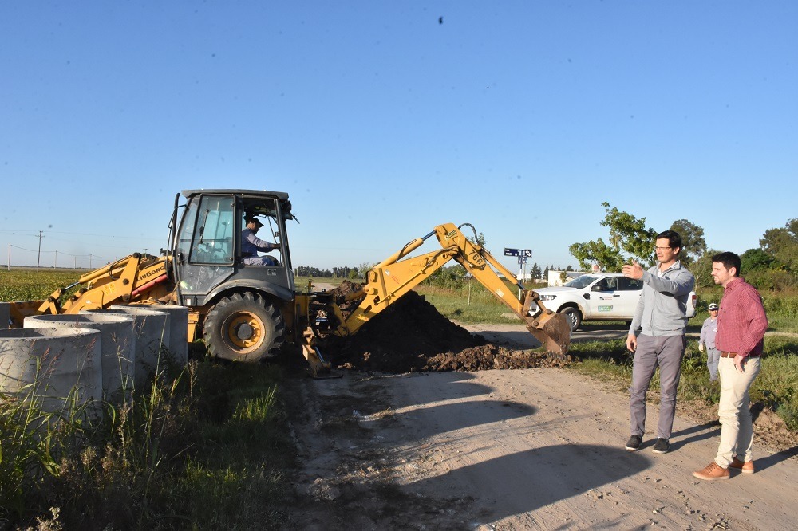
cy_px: 266
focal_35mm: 27
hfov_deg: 67.4
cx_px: 399
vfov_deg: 47.9
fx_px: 598
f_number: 22
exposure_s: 1/250
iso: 1600
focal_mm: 18
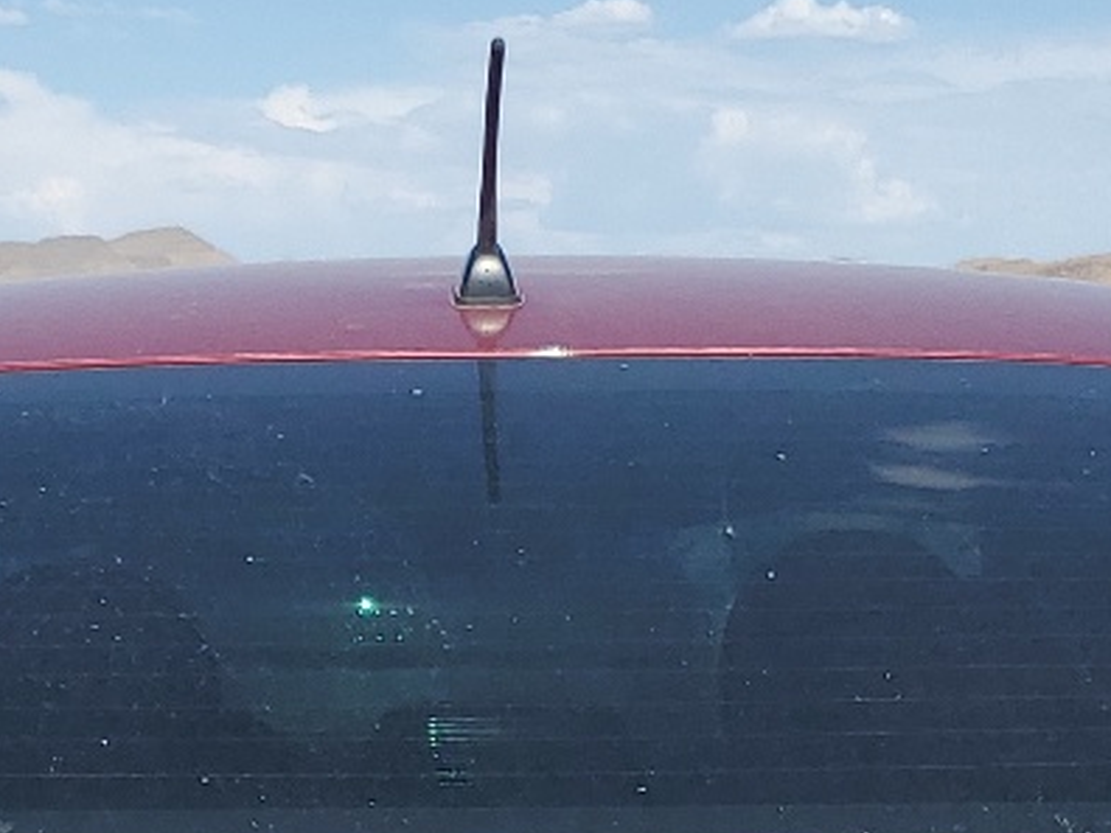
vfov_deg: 12.7
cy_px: 1565
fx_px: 3370
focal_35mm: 105
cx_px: 463
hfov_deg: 18.7
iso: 50
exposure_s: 1/5000
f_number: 1.5
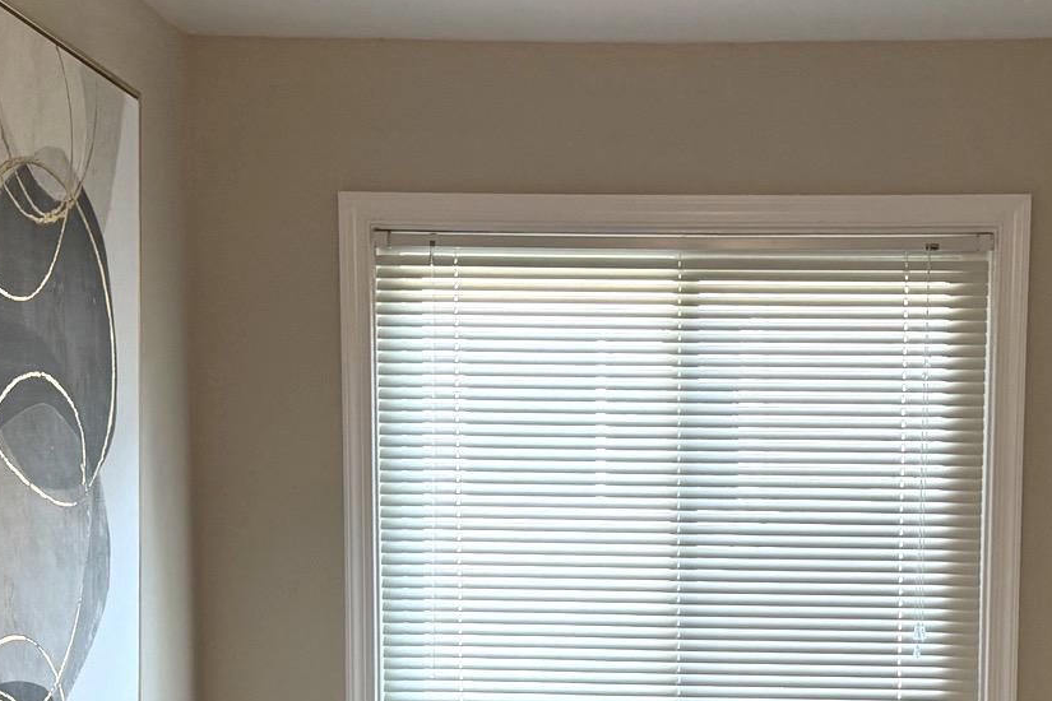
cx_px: 657
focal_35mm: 62
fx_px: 1812
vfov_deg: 21.3
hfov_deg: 32.2
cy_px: 669
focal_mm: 6.76
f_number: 1.78
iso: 200
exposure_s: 1/60
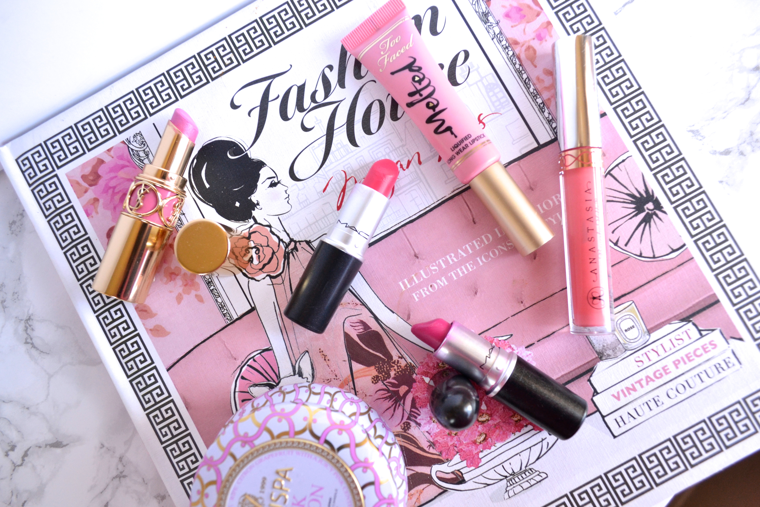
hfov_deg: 67.4
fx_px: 570
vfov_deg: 47.9
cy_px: 254
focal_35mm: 27
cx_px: 380
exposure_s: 1/125
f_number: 5.6
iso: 800
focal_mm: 18
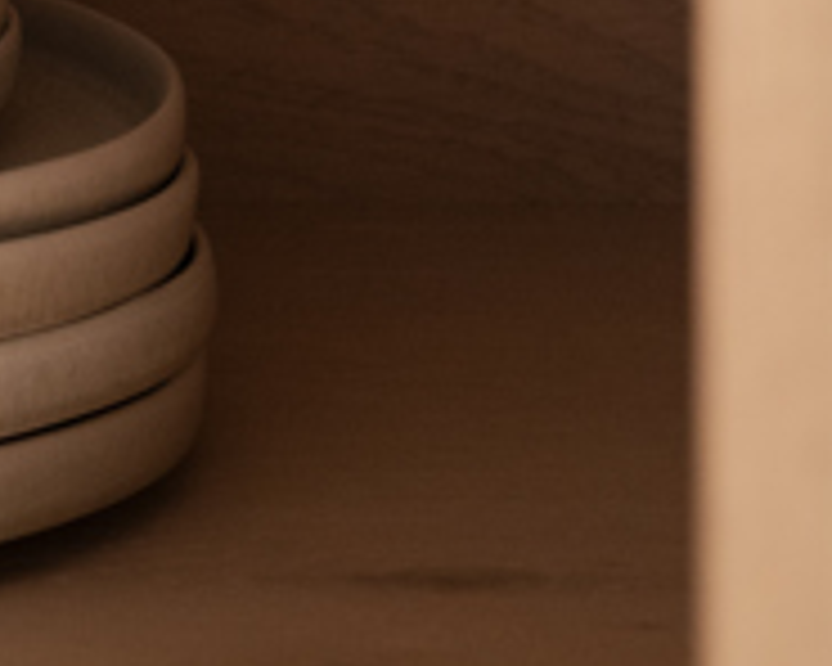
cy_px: -1620
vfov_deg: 3.9
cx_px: -337
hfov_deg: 5.1
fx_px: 9308
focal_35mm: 378
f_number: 4
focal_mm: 62
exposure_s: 1/250
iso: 500
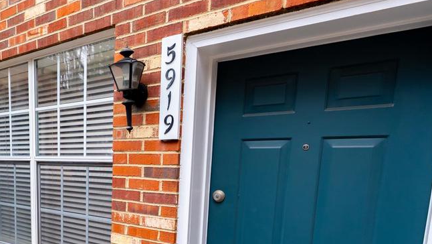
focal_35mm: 28
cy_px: 207
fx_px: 321
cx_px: 94
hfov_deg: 62.8
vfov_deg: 39.3
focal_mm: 12
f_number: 2.8
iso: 800
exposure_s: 1/1000
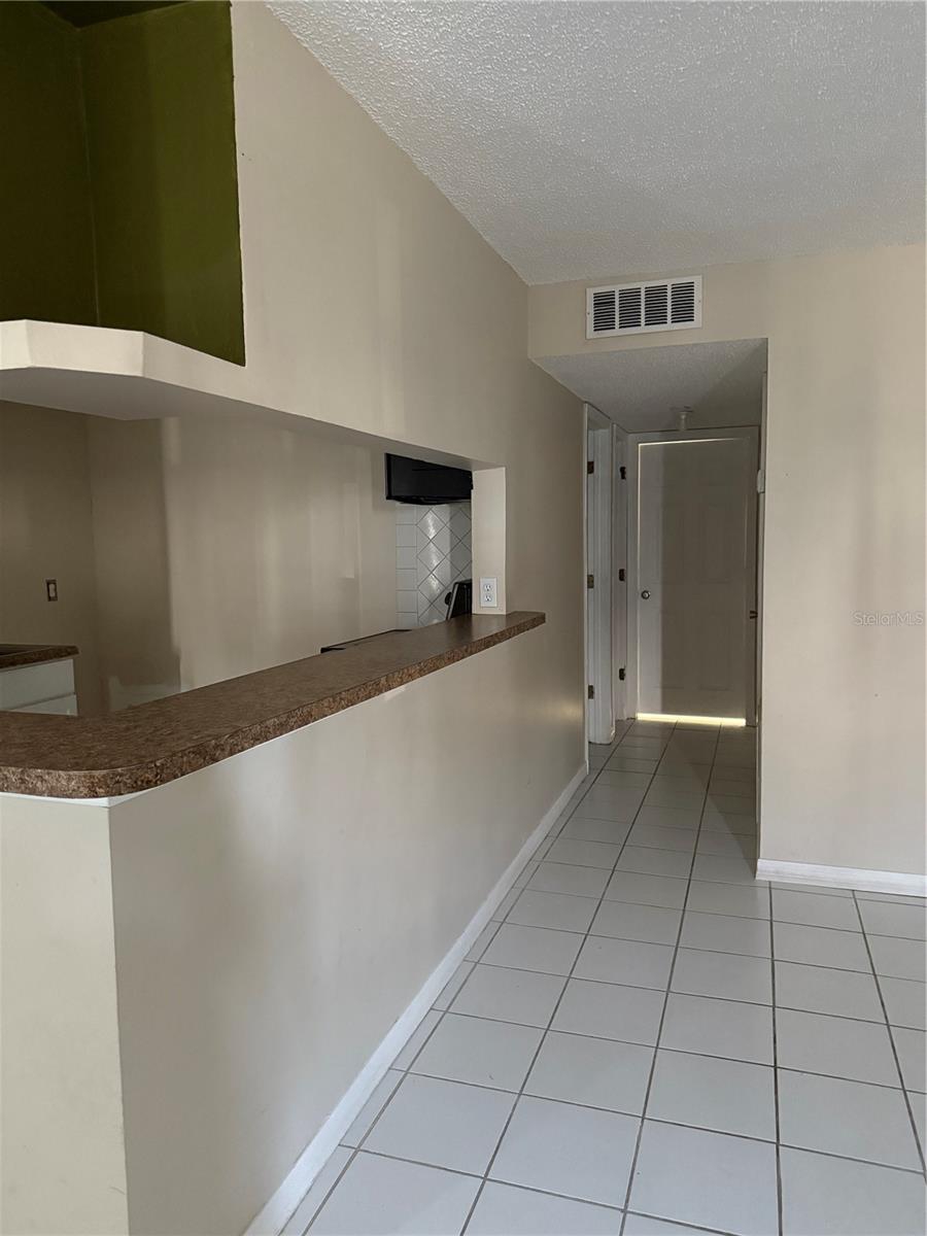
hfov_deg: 56.8
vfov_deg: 71.6
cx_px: 464
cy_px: 618
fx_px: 857
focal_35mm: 24
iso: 1000
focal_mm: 6.76
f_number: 1.78
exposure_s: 1/35
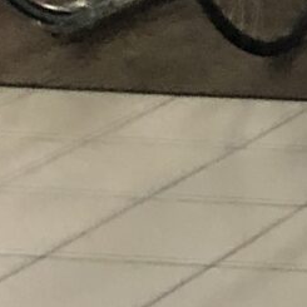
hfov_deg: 5.4
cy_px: 439
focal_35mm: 259
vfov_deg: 6.7
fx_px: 2599
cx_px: 1435
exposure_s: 1/14
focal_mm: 4
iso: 100
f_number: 1.8
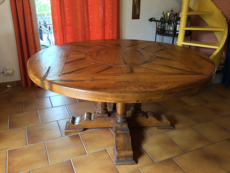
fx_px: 206
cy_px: 86
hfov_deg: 58.4
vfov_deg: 45.4
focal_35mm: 31
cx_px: 115
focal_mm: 3.3
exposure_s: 1/33
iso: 200
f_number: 2.4
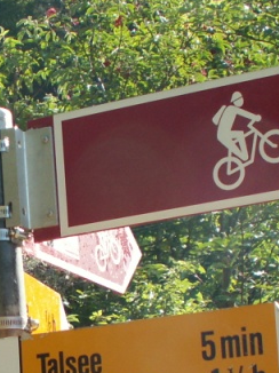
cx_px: -17
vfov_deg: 17.8
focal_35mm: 110
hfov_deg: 13.2
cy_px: 296
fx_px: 1184
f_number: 2.8
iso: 50
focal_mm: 5.86
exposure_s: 1/200
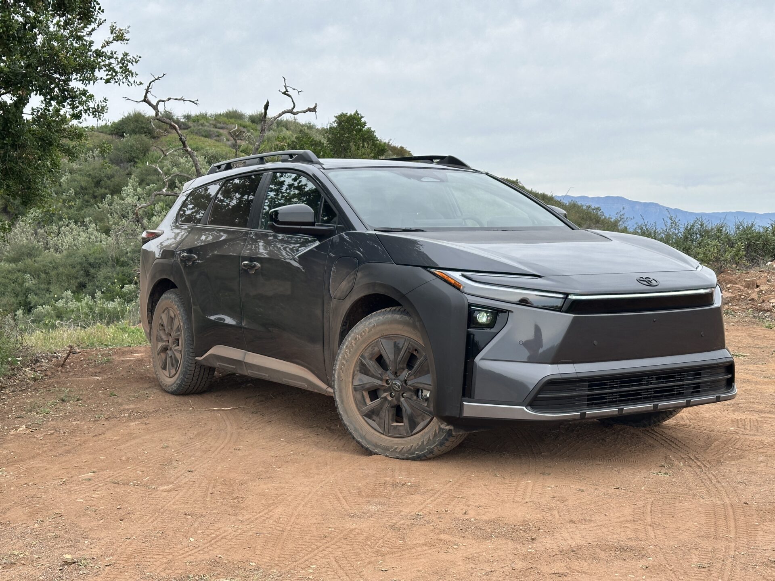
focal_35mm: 48
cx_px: 388
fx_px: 1075
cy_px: 290
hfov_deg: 39.7
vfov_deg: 30.3
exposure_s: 1/2114
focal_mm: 6.86
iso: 64
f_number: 1.78
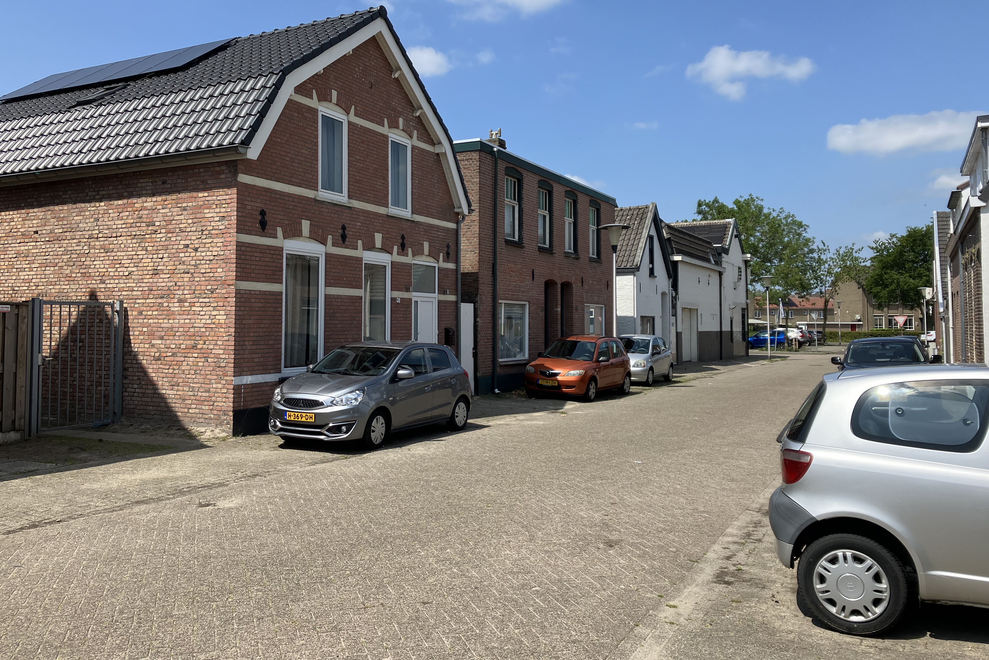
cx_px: 482
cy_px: 294
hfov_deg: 61.9
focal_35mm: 30
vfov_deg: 43.5
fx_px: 824
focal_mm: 3.99
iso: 32
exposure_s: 1/2024
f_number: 1.8
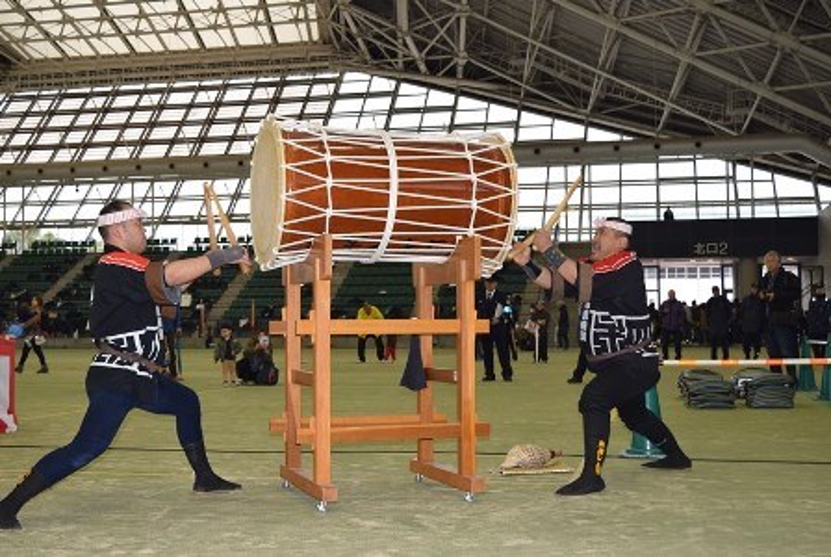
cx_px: 416
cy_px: 278
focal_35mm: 51
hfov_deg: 38.8
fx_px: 1179
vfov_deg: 26.6
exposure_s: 1/125
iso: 640
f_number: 5.6
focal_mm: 34
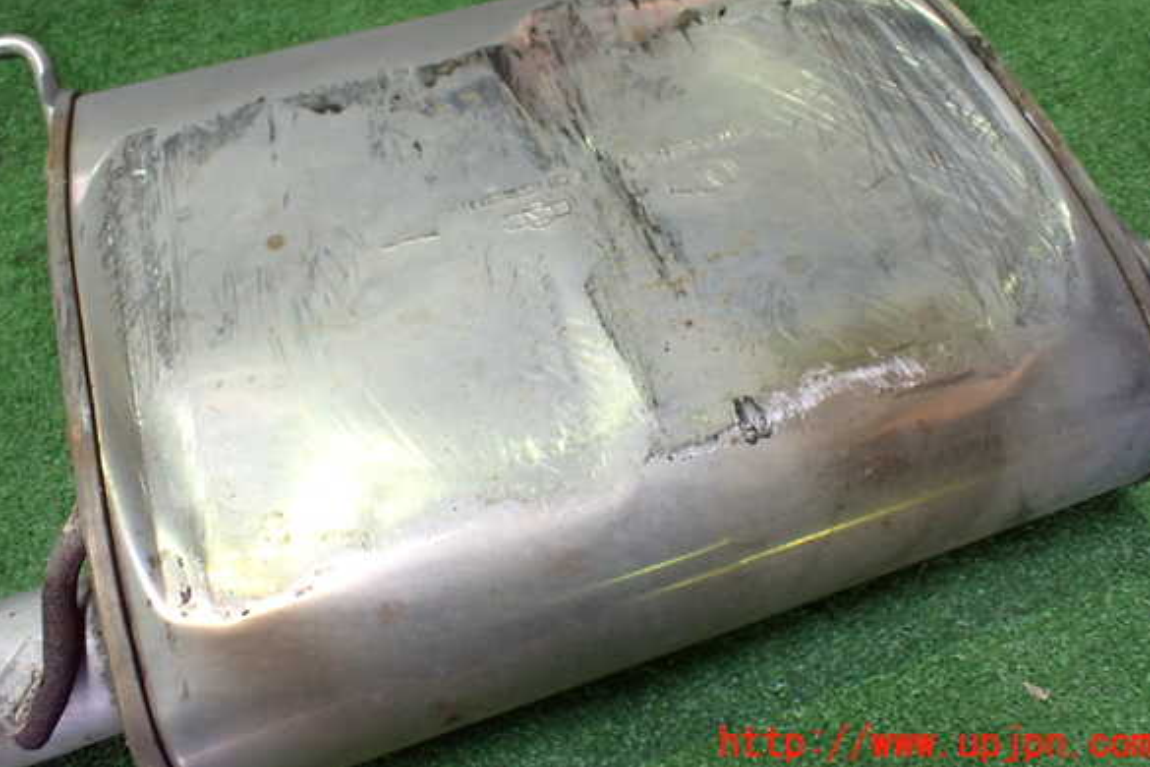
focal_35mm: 32
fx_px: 1022
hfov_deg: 58.7
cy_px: 326
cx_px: 574
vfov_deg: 41.0
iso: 640
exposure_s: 1/125
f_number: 2.3
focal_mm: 5.4
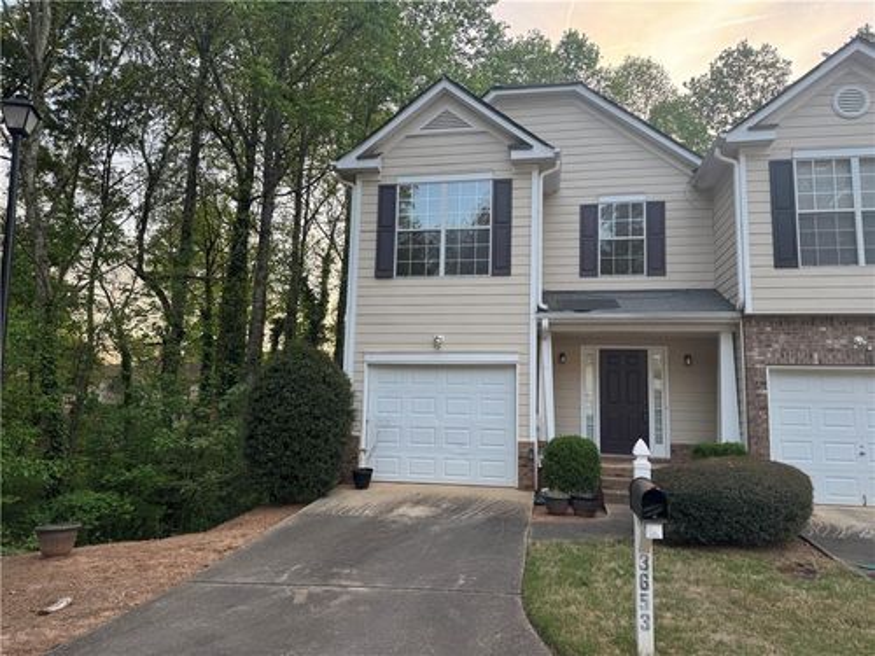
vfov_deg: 56.8
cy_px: 328
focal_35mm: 24
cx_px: 438
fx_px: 607
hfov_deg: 71.6
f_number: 1.78
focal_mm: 6.76
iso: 64
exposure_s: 1/121
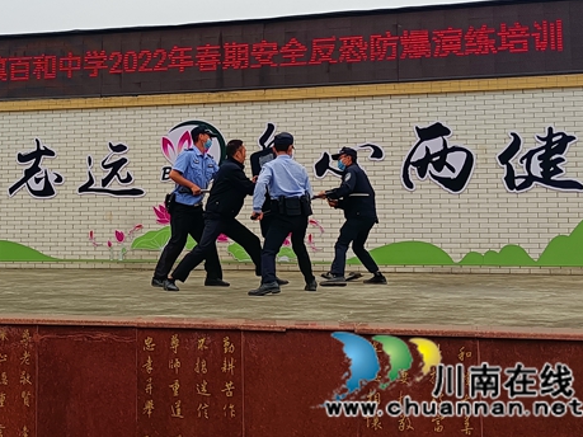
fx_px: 892
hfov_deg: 35.9
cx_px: 202
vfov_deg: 27.4
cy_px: 152
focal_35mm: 53
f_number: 1.9
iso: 101
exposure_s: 1/868
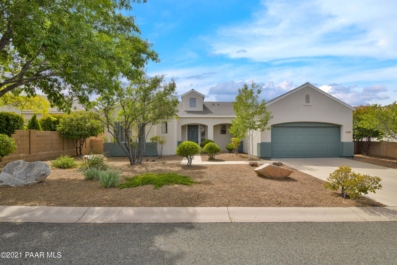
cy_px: 132
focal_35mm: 18
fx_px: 198
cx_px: 198
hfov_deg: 90.0
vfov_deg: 67.4
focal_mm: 18
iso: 500
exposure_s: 1/640
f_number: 13
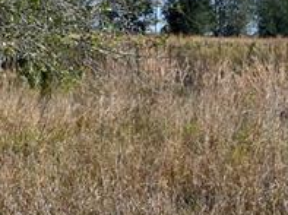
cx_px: -213
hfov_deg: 12.2
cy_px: -158
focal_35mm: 150
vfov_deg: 9.4
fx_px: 1246
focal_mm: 30
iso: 100
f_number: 6.3
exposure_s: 1/320
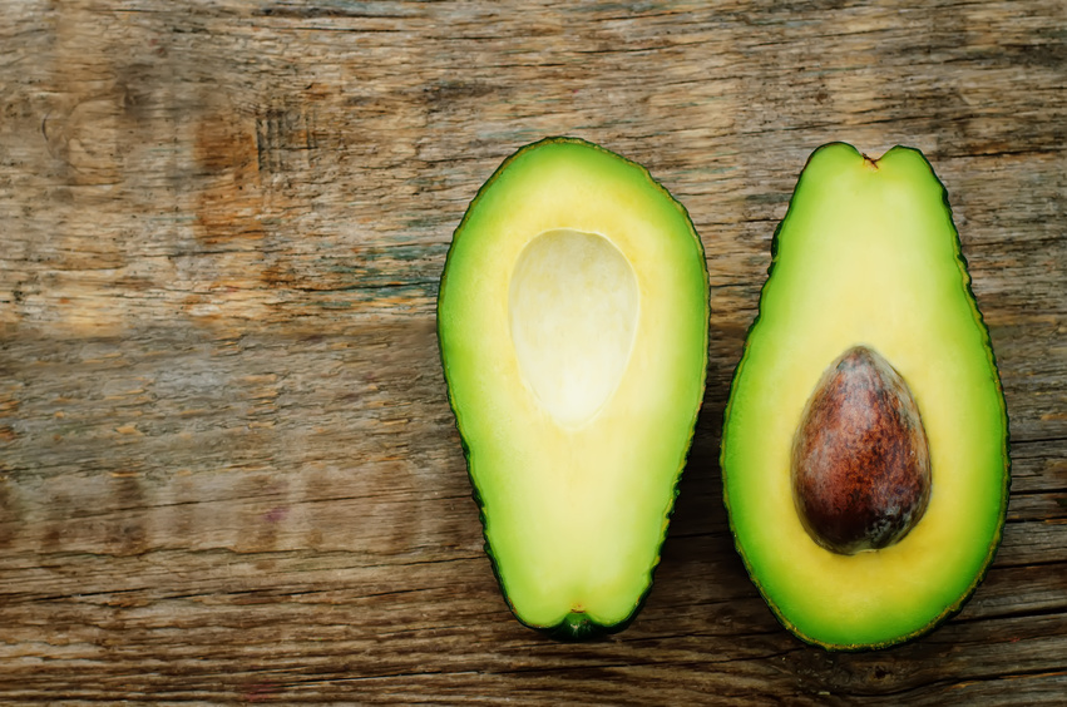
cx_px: 534
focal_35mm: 75
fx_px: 2219
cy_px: 354
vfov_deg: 18.1
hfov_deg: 27.0
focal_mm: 50
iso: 100
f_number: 7.1
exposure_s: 1/8
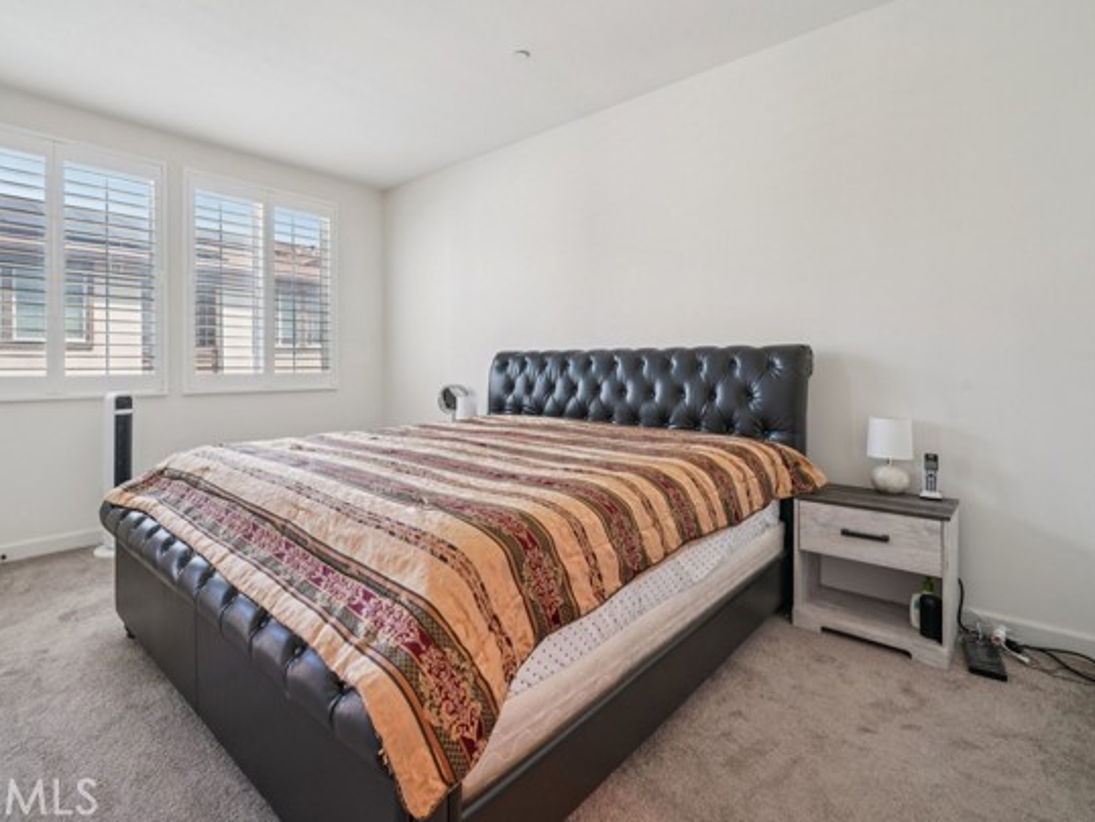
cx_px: 454
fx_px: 506
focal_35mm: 16
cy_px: 393
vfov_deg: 78.1
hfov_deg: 93.6
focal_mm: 14
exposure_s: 1/25
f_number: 8
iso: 400
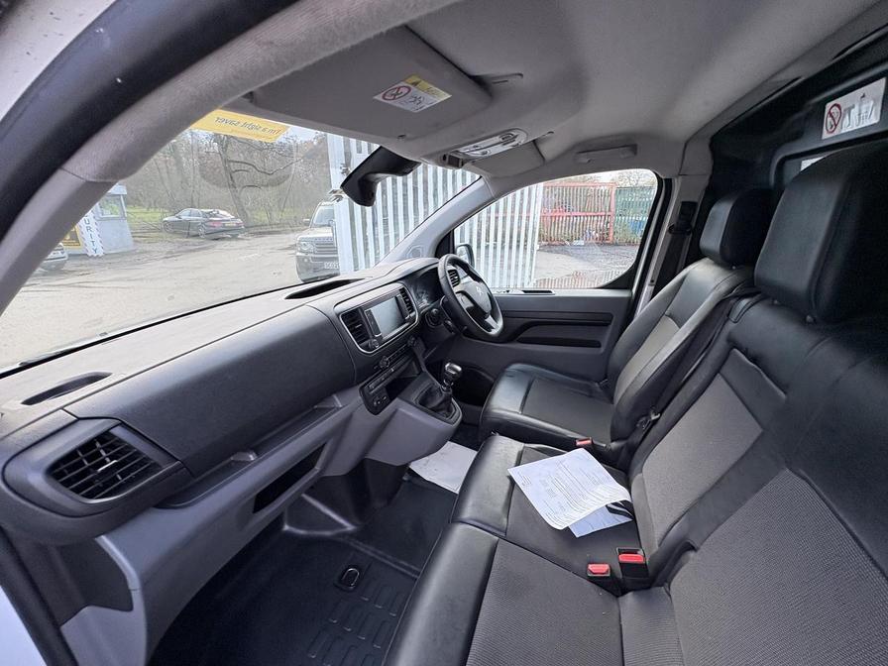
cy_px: 333
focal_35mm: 14
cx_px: 444
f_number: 2.2
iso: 80
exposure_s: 1/99
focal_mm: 2.22
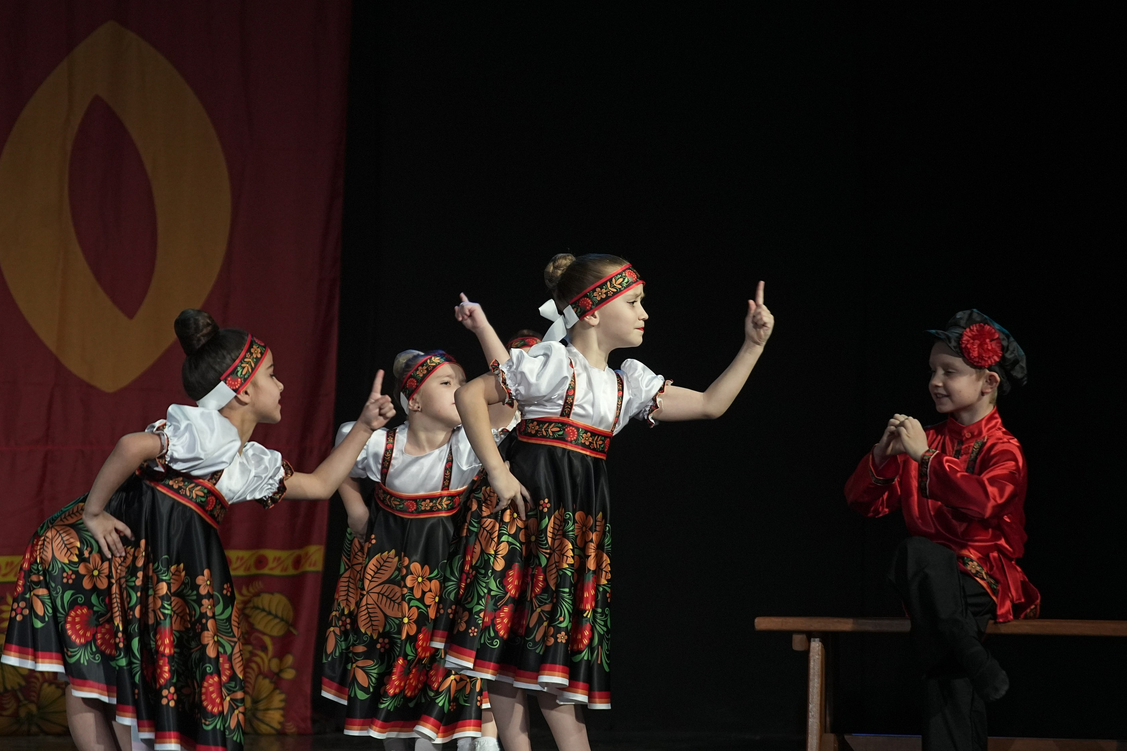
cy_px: 389
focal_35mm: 245
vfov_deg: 5.6
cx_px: 613
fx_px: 7669
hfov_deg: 8.4
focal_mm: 200
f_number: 4
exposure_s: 1/400
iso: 2500
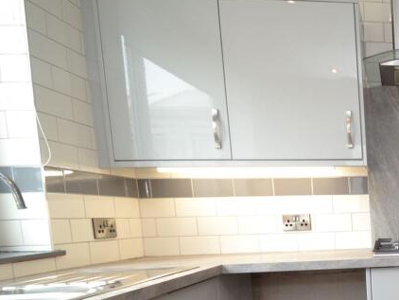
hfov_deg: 38.6
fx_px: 404
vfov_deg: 38.4
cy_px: 260
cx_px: 479
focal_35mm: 35
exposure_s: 1/80
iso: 400
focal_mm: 10
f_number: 4.5
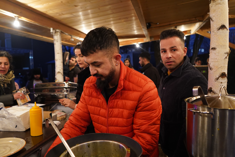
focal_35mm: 28
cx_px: 118
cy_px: 78
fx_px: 183
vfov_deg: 46.4
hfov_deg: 65.5
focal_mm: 28
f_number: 3.5
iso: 4000
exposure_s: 1/125
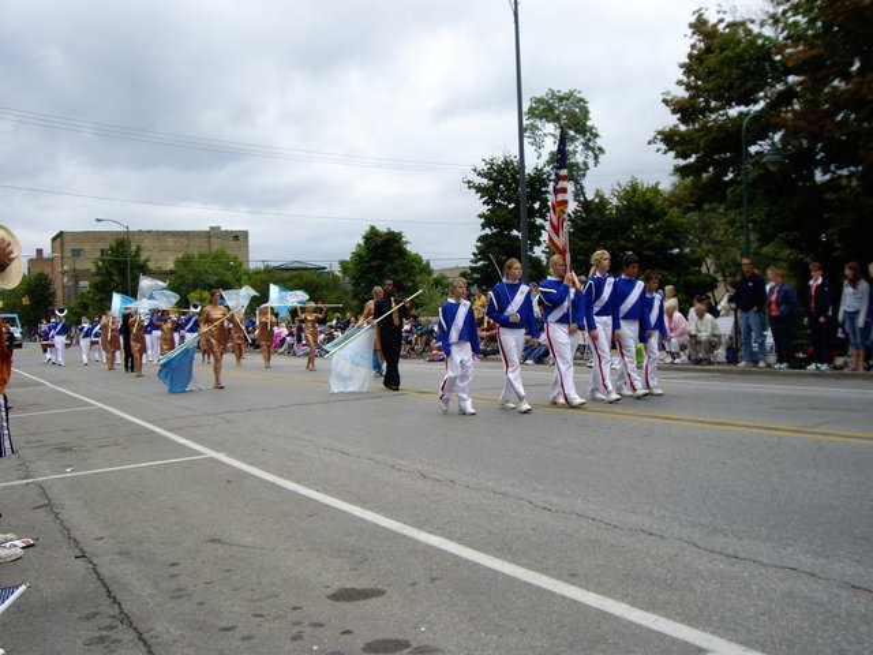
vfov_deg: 37.7
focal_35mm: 38
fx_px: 958
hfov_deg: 49.0
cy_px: 328
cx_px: 436
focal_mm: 6.2
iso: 100
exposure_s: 1/500
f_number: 4.3
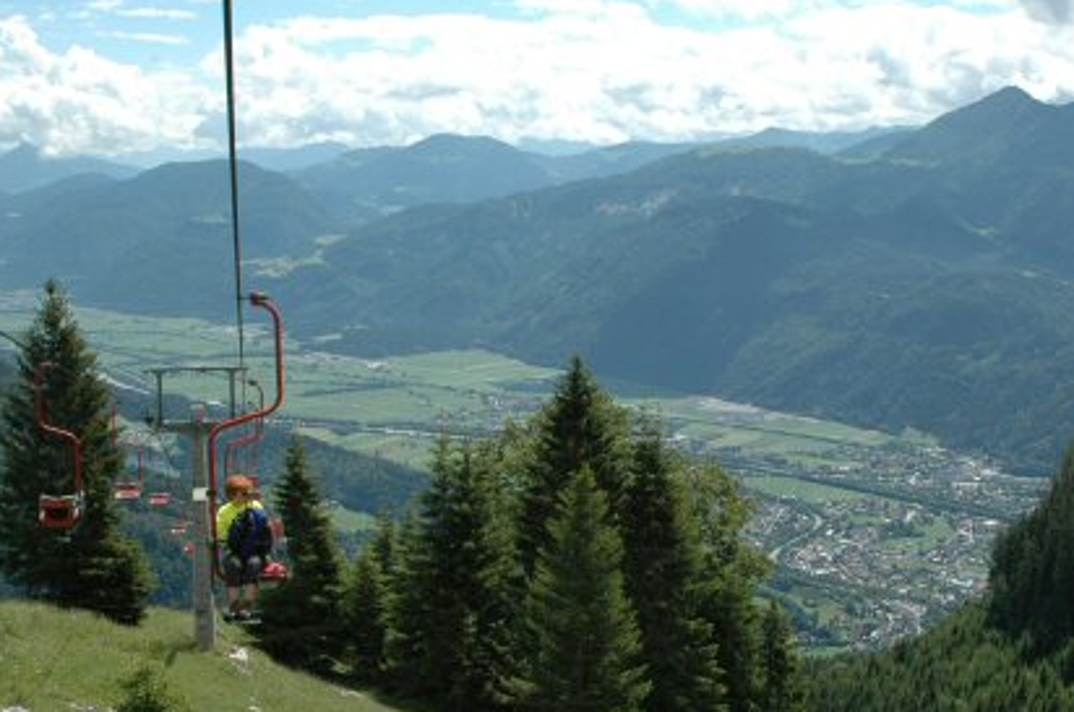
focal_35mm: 51
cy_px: 420
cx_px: 623
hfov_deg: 38.8
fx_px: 1519
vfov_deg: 26.3
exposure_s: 1/320
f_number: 9
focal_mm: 28
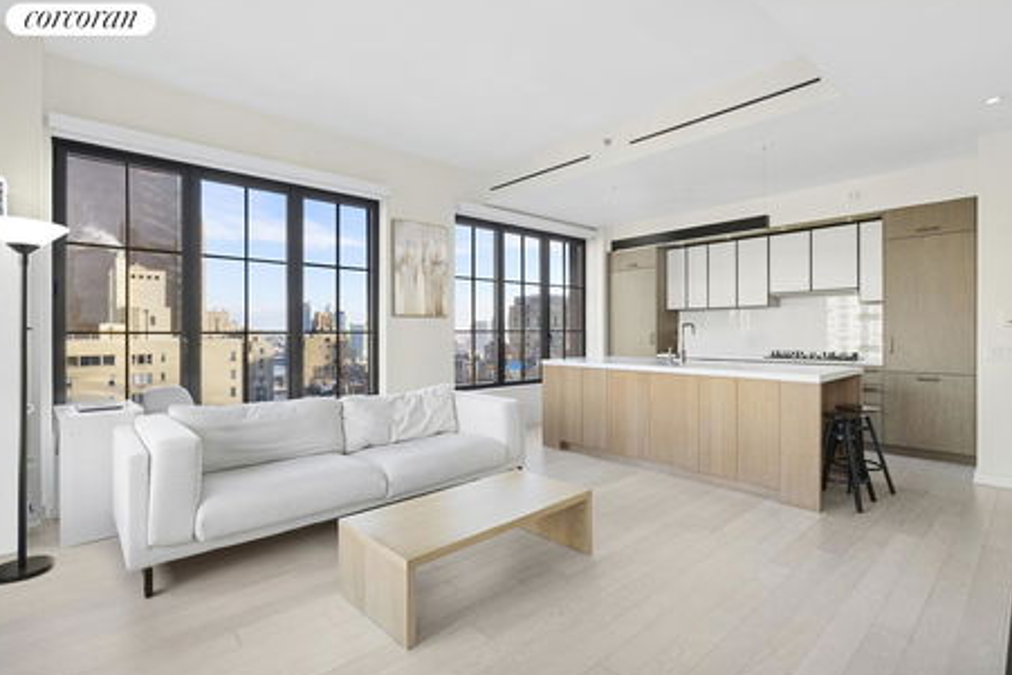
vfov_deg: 70.5
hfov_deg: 93.3
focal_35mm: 17
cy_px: 330
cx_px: 510
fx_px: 478
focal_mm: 16
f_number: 16
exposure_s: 1/50
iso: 1600
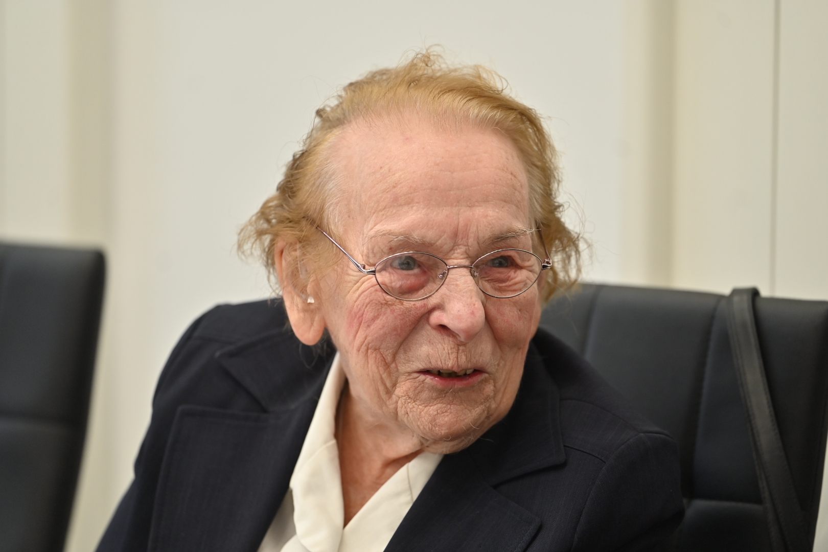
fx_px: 4140
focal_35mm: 180
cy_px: 276
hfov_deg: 11.4
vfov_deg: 7.6
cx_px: 414
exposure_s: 1/250
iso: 640
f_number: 2.8
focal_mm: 180
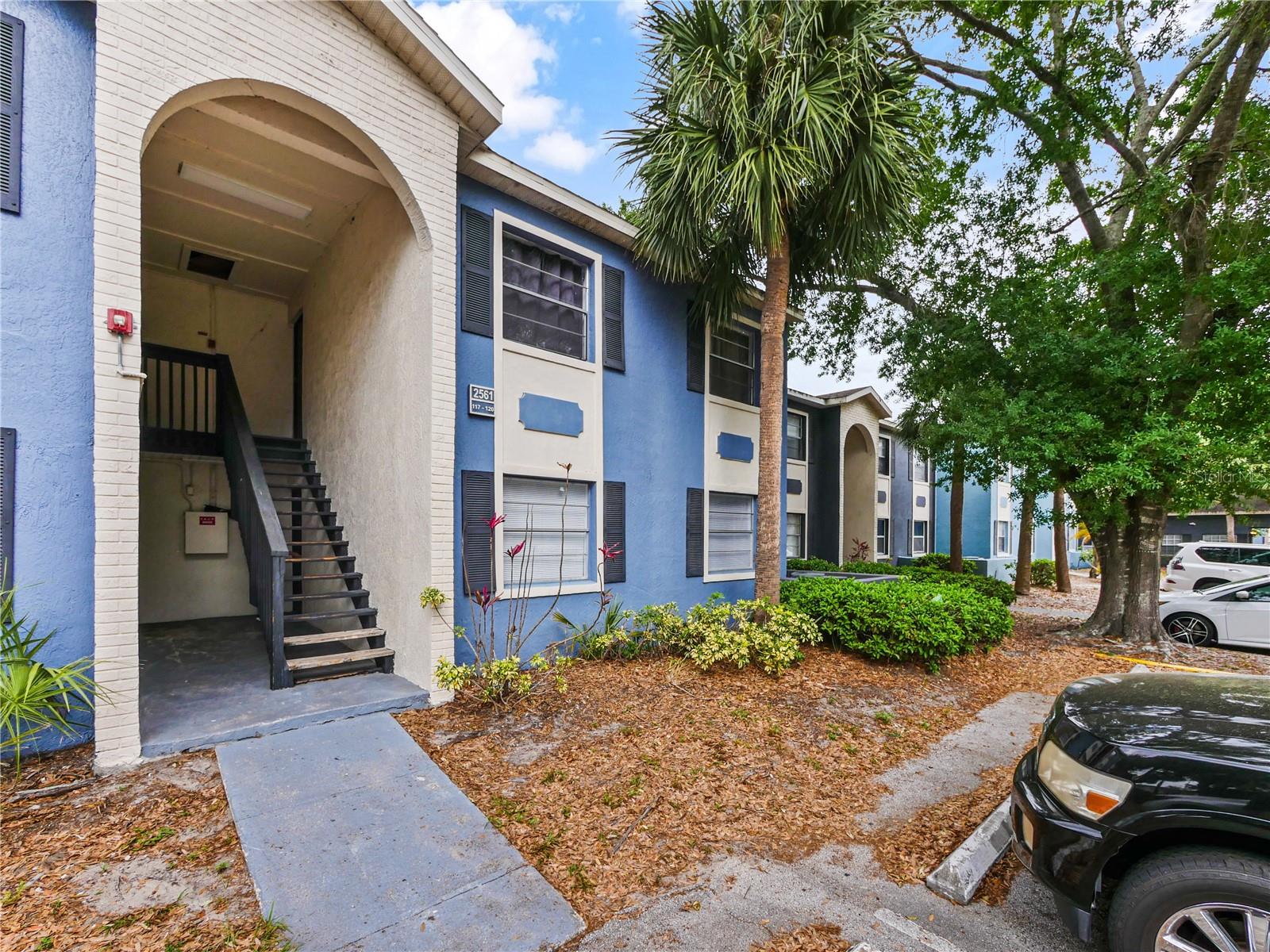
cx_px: 635
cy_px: 476
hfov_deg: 102.1
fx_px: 514
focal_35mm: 14
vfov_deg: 85.7
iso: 200
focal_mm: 7
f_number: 5.6
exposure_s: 1/250
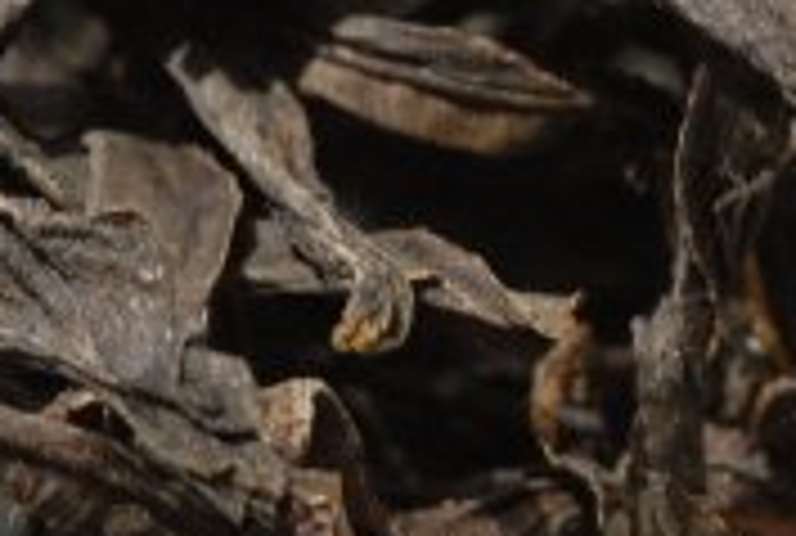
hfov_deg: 3.0
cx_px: 558
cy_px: -212
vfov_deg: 2.0
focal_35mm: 688
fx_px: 15255
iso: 400
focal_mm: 105
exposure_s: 1/80
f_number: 11
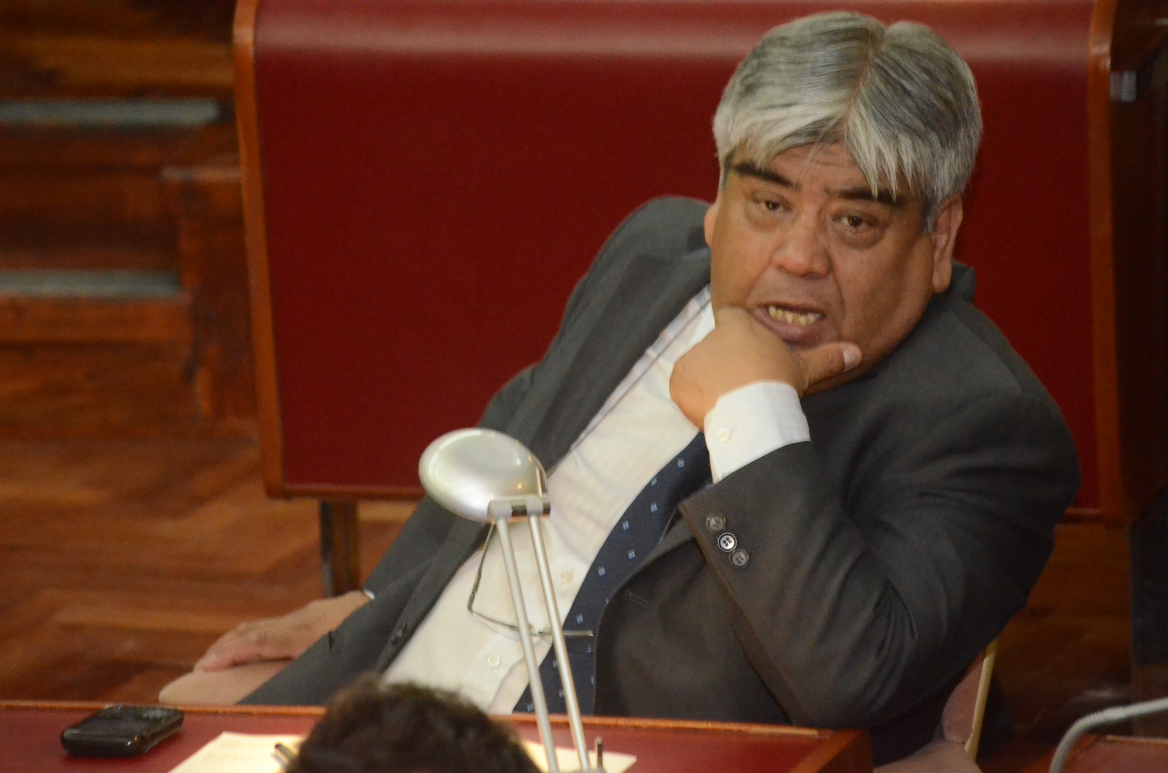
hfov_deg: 8.3
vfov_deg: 5.5
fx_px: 8013
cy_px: 386
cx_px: 584
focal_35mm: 248
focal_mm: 165
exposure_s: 1/60
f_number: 5.3
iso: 6400
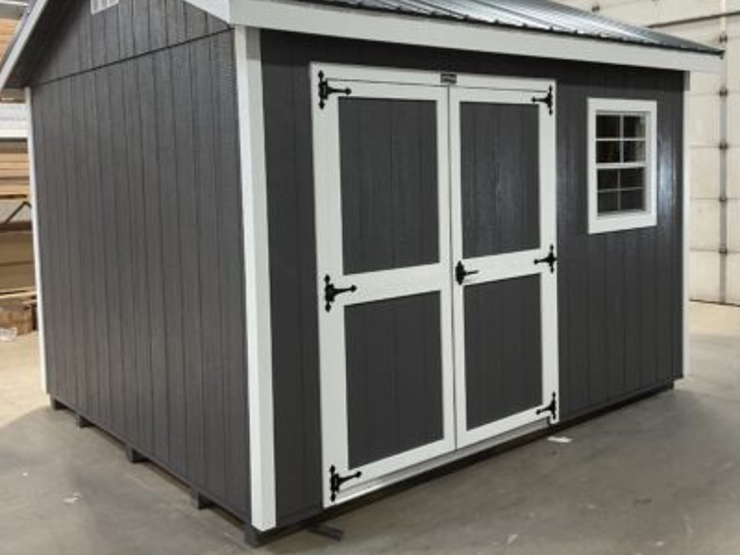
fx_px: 791
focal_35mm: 37
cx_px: 368
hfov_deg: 50.1
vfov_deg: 38.5
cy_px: 223
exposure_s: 1/60
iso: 125
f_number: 1.8
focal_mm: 3
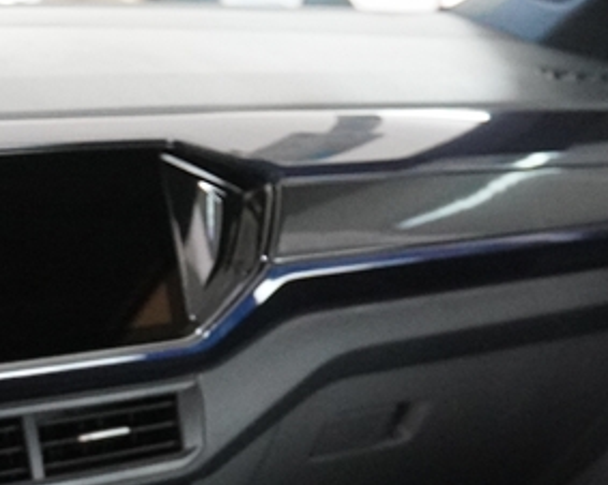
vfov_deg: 16.5
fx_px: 1559
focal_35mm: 87
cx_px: -146
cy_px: 664
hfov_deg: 20.5
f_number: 2.8
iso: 5000
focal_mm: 17
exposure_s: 1/160
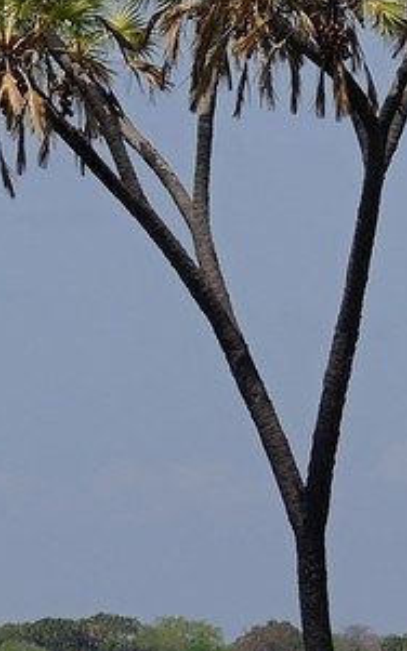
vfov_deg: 3.8
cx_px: -470
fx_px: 9801
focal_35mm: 552
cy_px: -701
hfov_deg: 2.4
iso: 200
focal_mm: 102
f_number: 13
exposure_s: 1/320
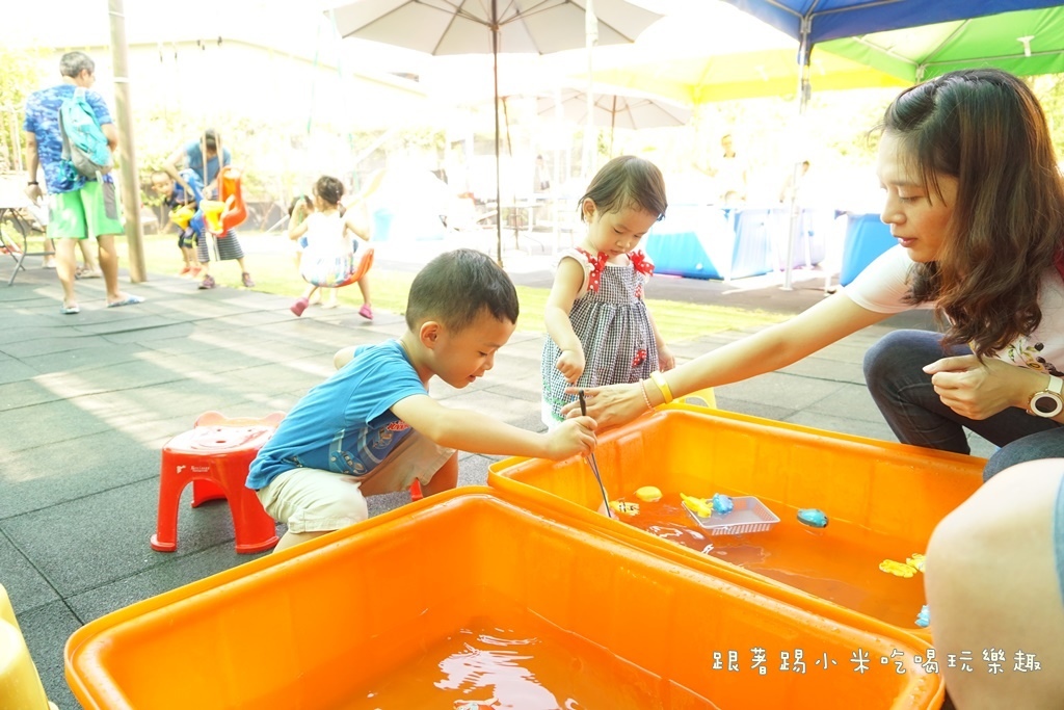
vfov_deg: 53.1
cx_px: 532
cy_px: 355
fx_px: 709
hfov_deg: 73.7
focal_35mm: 24
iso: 640
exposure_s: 1/160
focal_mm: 16
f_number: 4
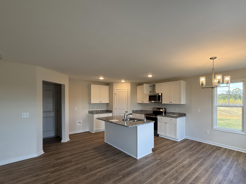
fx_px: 121
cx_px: 148
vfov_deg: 74.6
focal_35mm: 17
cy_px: 100
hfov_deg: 89.8
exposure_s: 1/120
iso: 100
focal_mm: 2.22
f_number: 2.2
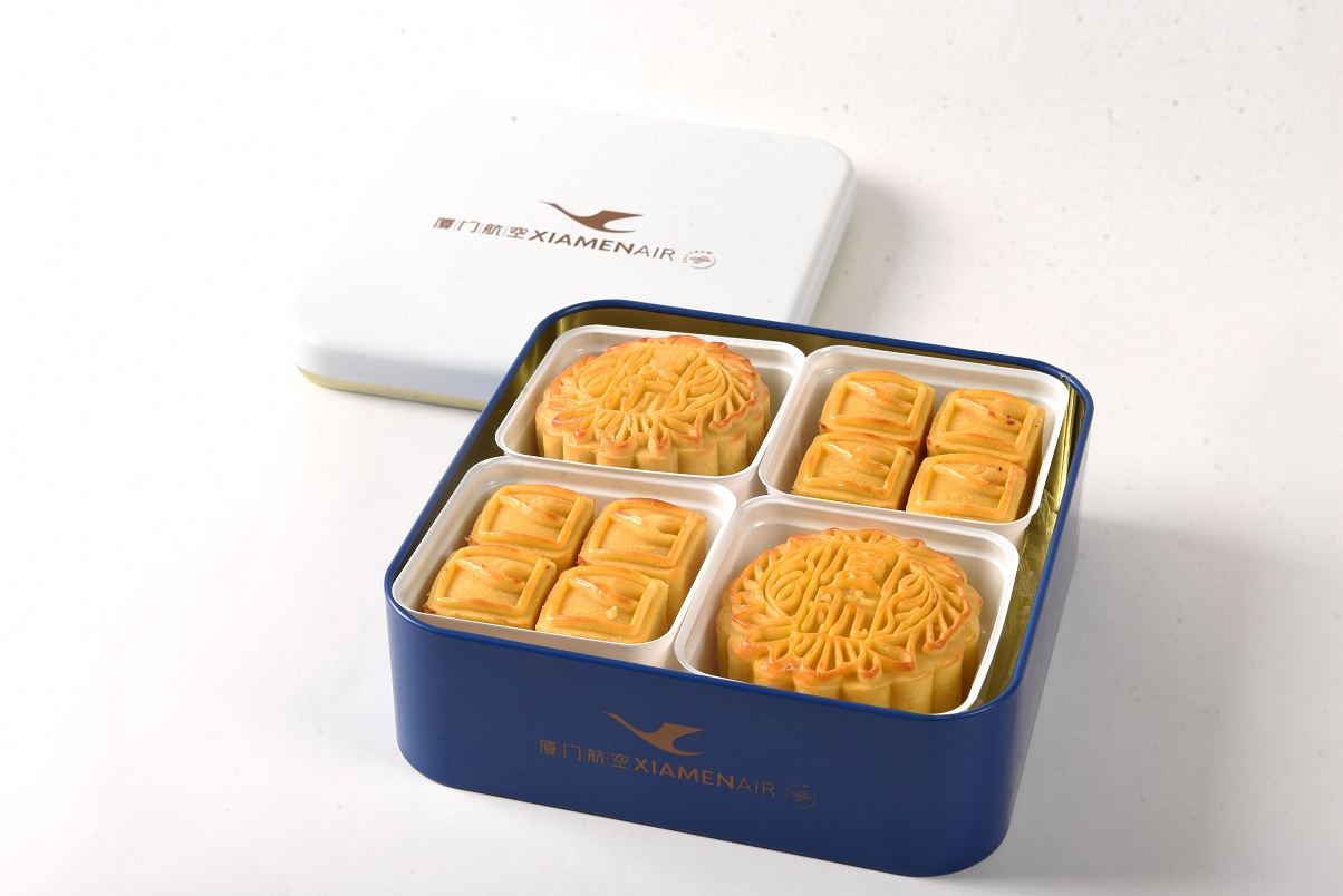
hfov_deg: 28.8
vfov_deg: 19.5
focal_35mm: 70
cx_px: 672
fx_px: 2613
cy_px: 448
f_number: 14
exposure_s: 1/160
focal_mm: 70
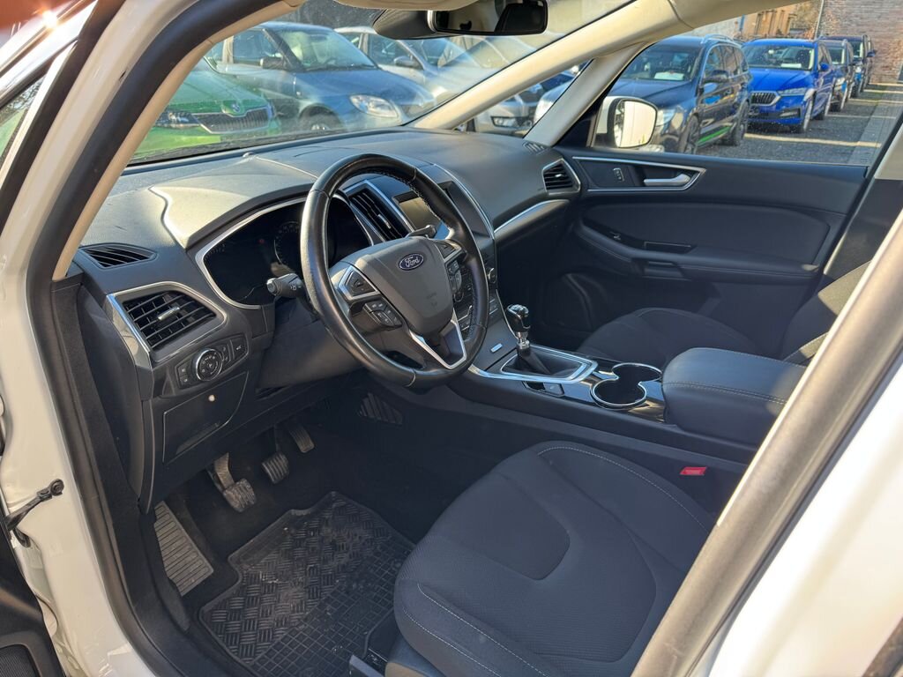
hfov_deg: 71.6
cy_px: 338
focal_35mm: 24
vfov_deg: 56.8
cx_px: 452
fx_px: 626
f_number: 1.78
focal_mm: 6.76
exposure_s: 1/151
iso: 64
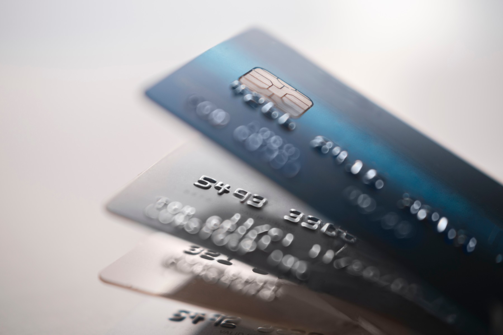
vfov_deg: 25.5
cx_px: 252
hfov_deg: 37.5
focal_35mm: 53
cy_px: 168
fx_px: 740
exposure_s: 1/160
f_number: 2
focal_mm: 35
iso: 160
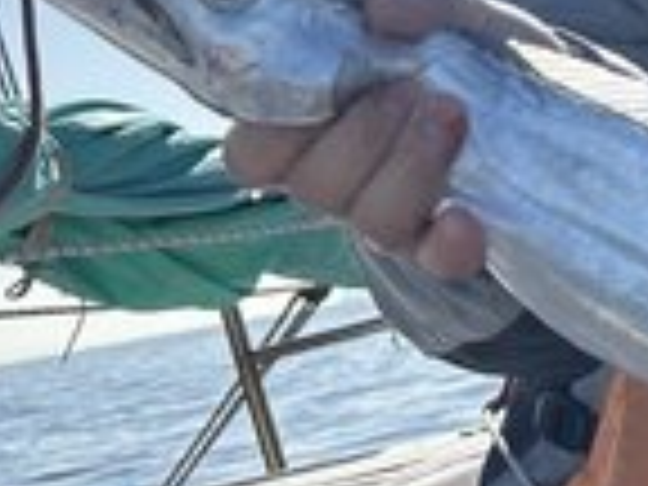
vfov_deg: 13.8
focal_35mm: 107
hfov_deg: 15.9
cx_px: 1130
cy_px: 189
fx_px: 2003
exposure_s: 1/8197
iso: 80
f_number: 1.78
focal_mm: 6.86
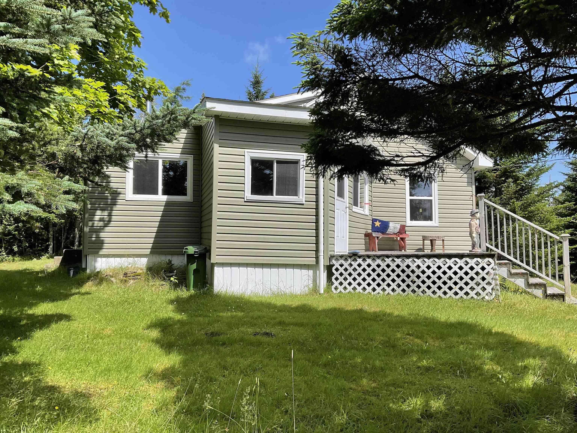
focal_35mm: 29
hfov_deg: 61.7
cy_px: 216
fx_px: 483
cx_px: 288
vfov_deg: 48.2
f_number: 1.8
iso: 16
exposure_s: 1/1577
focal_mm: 3
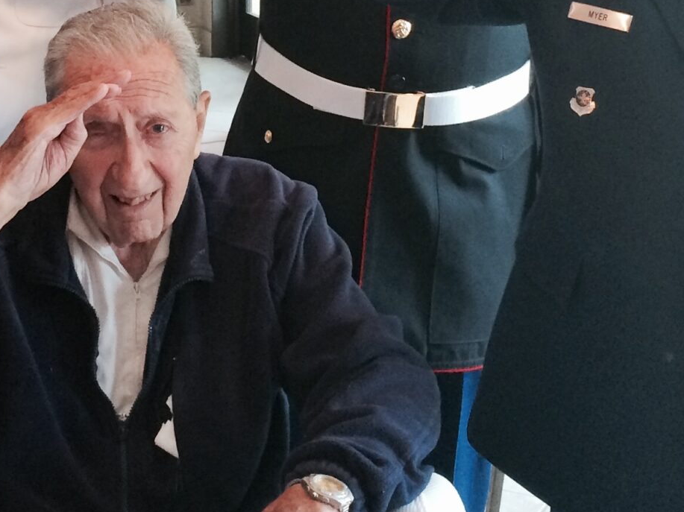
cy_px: -45
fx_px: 1600
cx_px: 207
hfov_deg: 24.0
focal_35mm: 81
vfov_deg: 17.6
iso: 125
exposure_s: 1/30
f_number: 2.2
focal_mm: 4.15
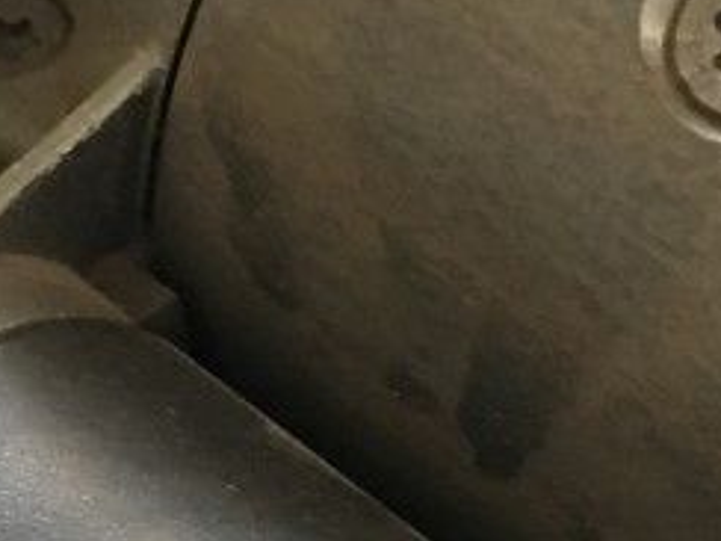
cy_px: 579
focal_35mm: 171
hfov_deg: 11.5
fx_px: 3562
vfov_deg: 8.6
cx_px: 647
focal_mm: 4.15
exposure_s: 1/8
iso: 100
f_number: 2.2
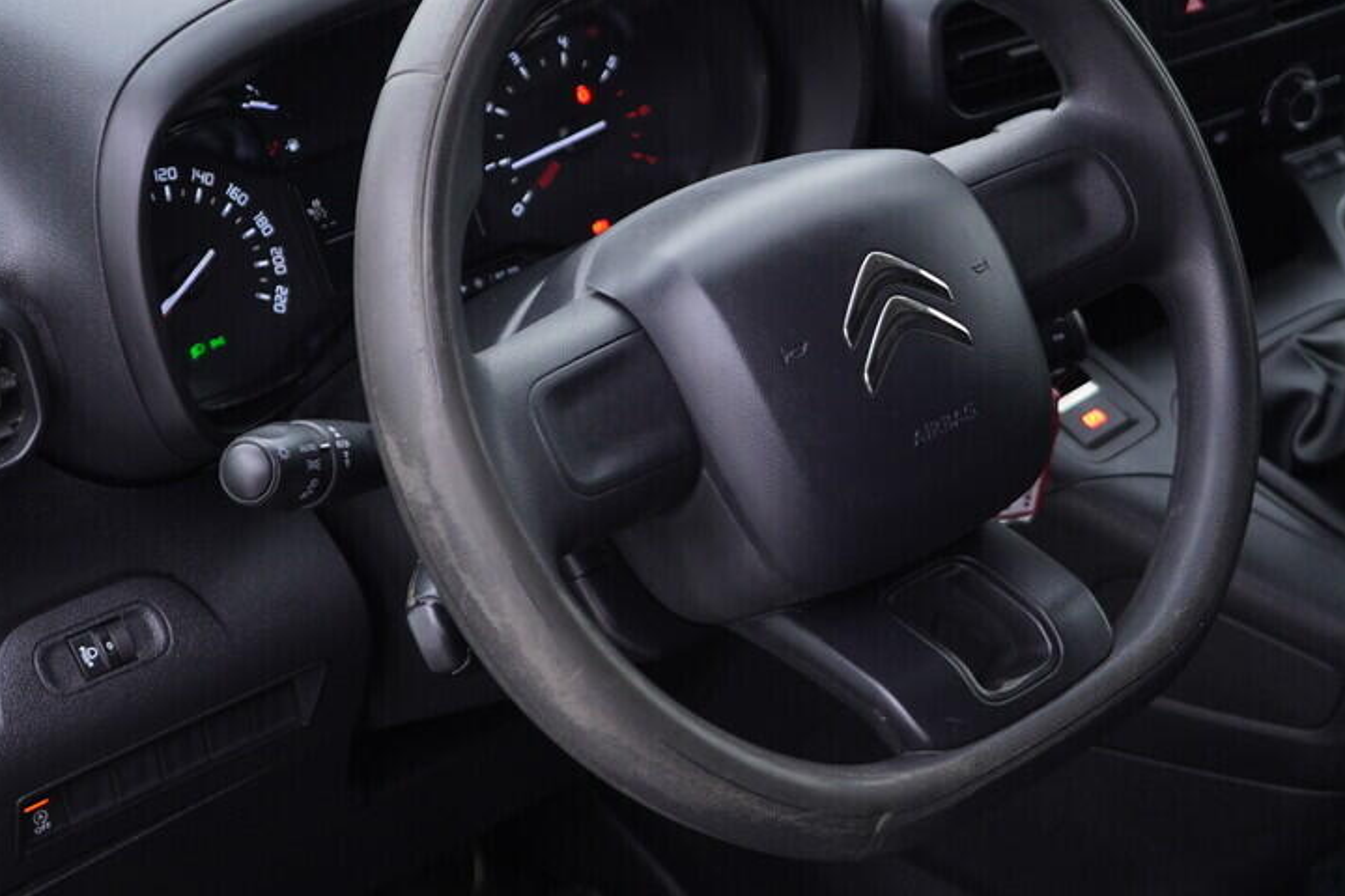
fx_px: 2690
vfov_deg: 18.9
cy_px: 314
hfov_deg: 28.0
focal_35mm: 72
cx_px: 766
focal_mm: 24
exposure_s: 1/40
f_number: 2.8
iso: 200
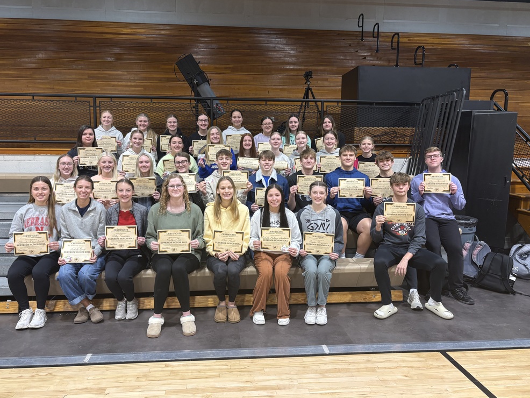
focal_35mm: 27
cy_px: 201
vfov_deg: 51.4
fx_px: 413
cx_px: 258
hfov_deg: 65.3
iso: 100
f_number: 1.6
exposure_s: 1/60
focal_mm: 5.96
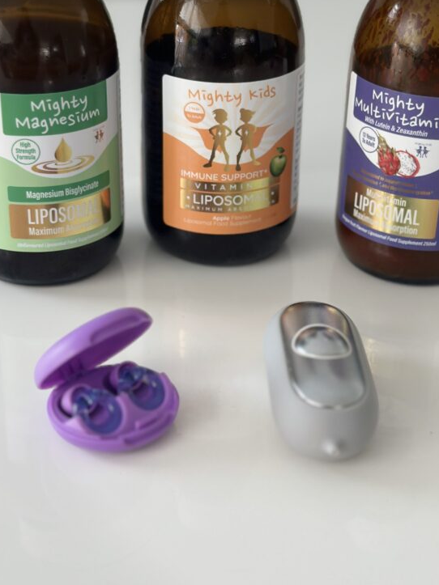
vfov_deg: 28.5
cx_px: 262
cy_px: 224
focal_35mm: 68
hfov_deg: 21.6
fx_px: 1150
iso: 125
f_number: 1.78
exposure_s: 1/82
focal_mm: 6.86
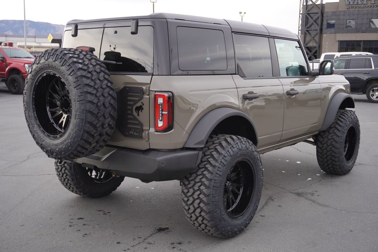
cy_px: 126
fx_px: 425
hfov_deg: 47.9
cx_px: 189
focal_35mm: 40
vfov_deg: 33.1
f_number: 5
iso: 100
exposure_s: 1/80
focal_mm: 27
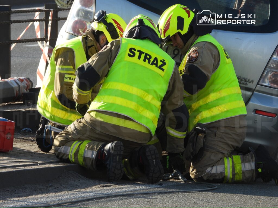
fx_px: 4281
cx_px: 139
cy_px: 104
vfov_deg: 2.8
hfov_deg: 3.7
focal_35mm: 533
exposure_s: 1/250
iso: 100
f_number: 5
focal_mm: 95.8
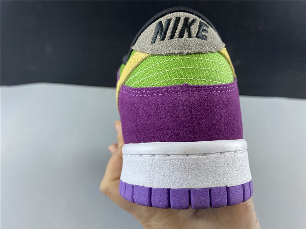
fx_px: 230
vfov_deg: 53.1
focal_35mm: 26
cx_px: 153
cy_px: 114
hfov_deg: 67.3
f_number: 1.8
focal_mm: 4.25
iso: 80
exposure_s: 1/100
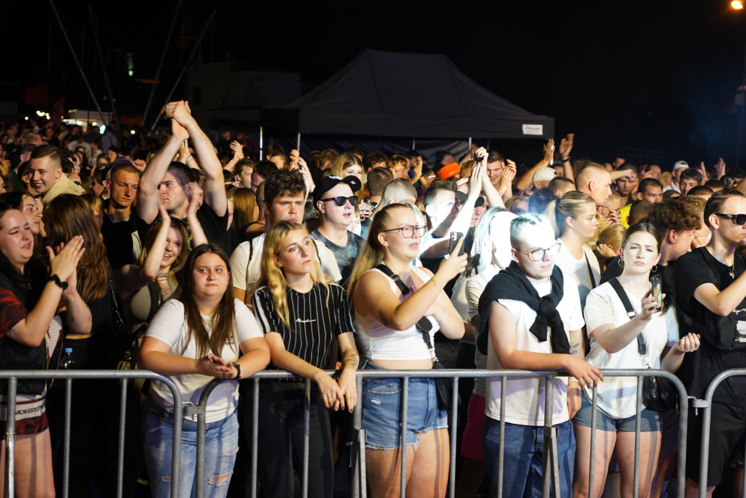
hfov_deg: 31.4
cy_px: 249
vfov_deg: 21.2
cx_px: 373
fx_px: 1326
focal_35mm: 64
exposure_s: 1/100
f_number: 4
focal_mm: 64
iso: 3200
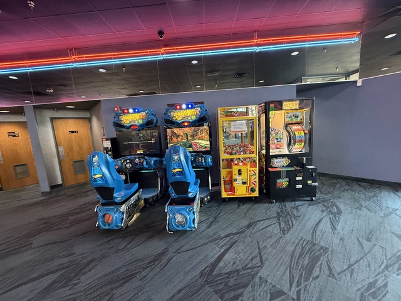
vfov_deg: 85.7
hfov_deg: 102.1
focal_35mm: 14
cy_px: 150
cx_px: 200
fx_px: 162
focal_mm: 2.22
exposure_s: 1/60
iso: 500
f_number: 2.2
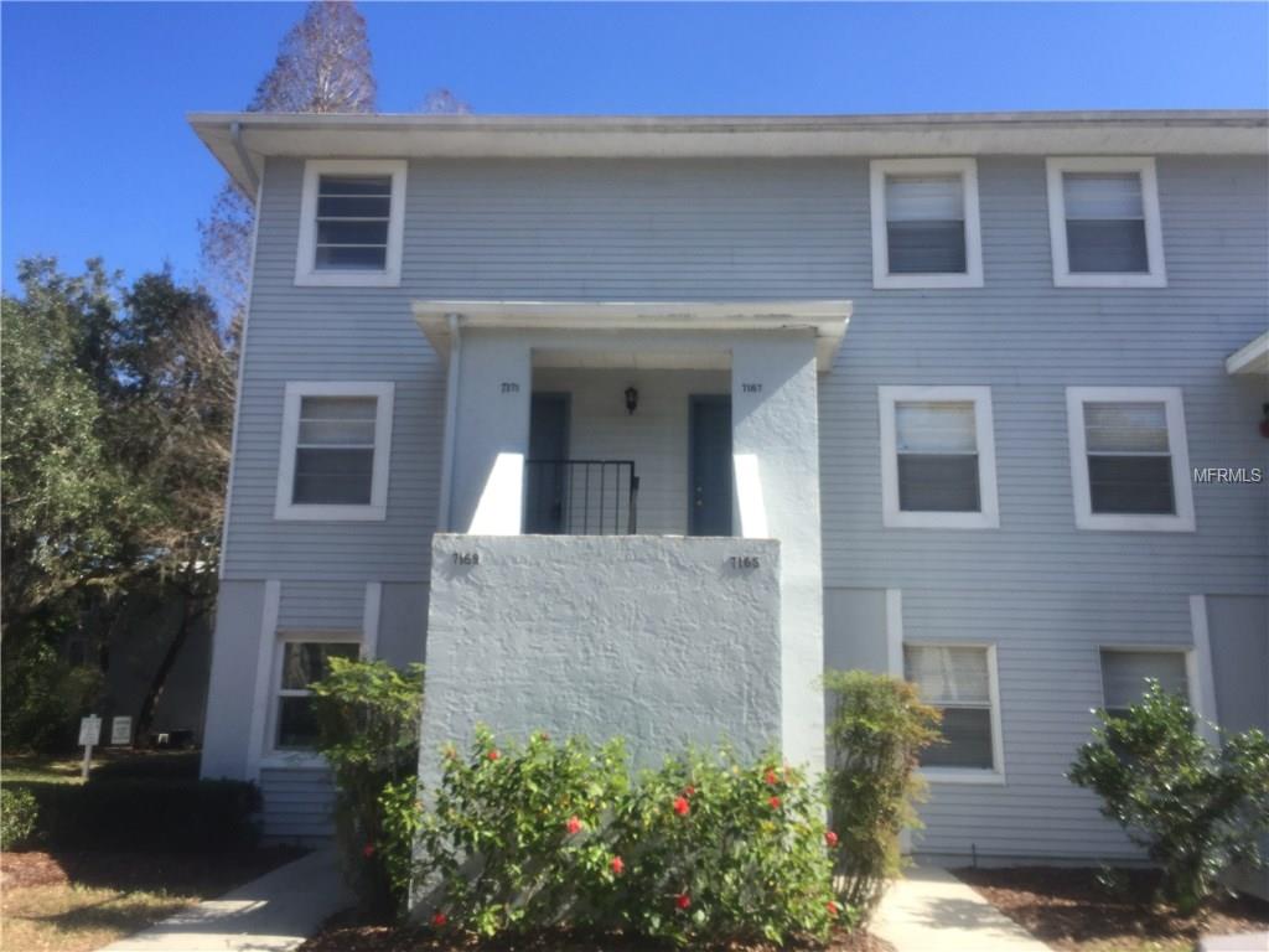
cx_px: 634
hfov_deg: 61.7
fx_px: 1063
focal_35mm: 29
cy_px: 476
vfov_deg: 48.2
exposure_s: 1/1041
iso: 32
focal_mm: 4.15
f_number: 2.2
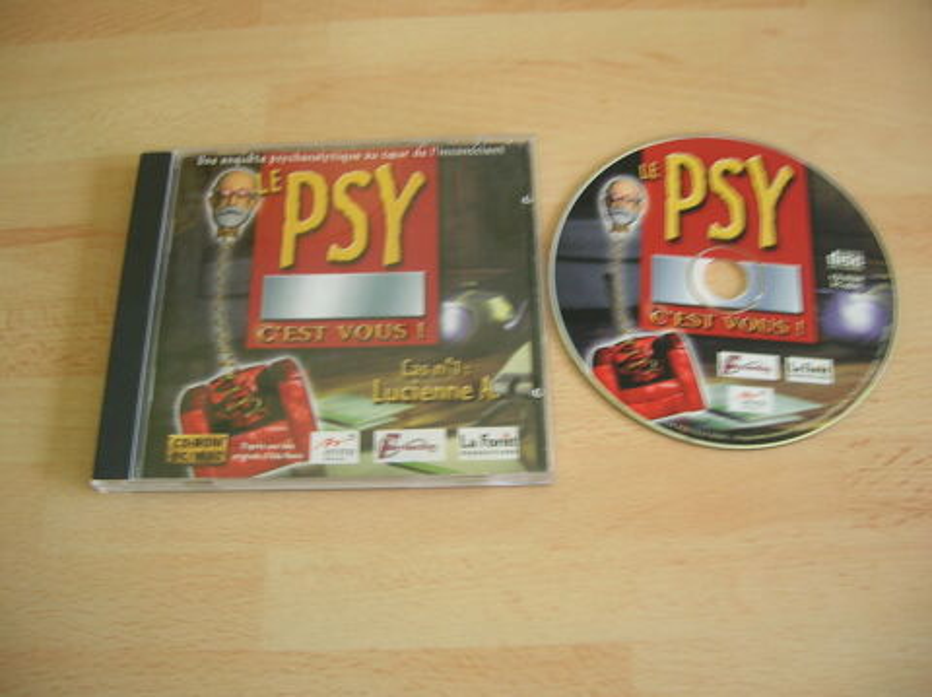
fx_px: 915
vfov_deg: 41.7
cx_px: 466
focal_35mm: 34
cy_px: 348
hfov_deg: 54.0
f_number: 2.9
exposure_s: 1/6.8
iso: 50
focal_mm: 5.7
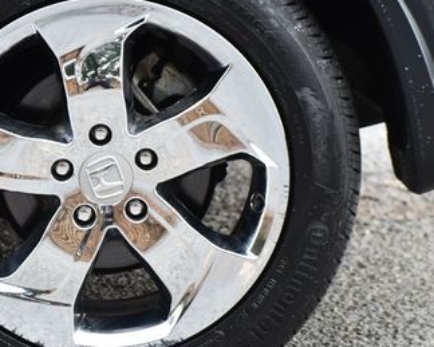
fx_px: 3377
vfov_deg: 5.9
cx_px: 102
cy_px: 167
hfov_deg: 7.3
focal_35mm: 263
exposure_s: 1/250
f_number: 4.8
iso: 640
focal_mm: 95
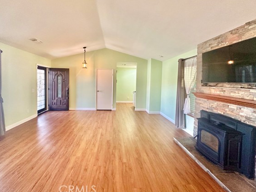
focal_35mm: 16
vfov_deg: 77.9
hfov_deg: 94.4
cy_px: 86
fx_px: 118
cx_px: 119
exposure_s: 1/60
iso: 400
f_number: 2.2
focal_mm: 2.22
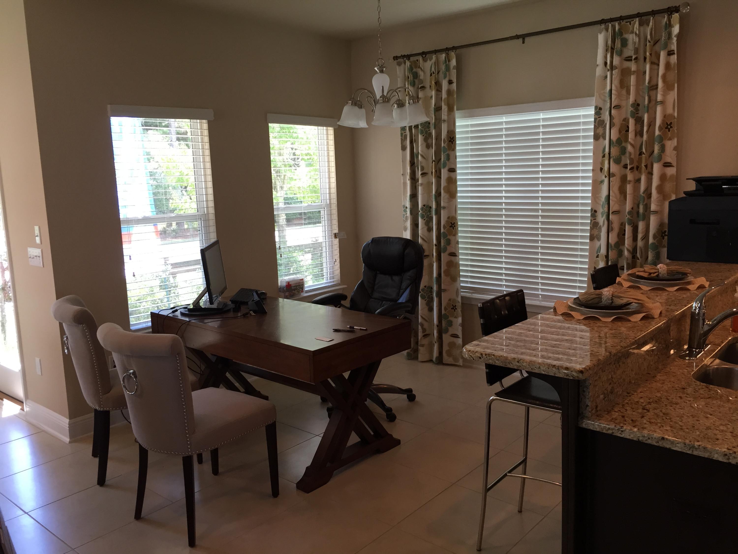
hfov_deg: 61.7
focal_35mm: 29
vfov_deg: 48.2
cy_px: 277
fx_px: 618
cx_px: 369
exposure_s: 1/40
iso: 32
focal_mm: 4.15
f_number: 2.2
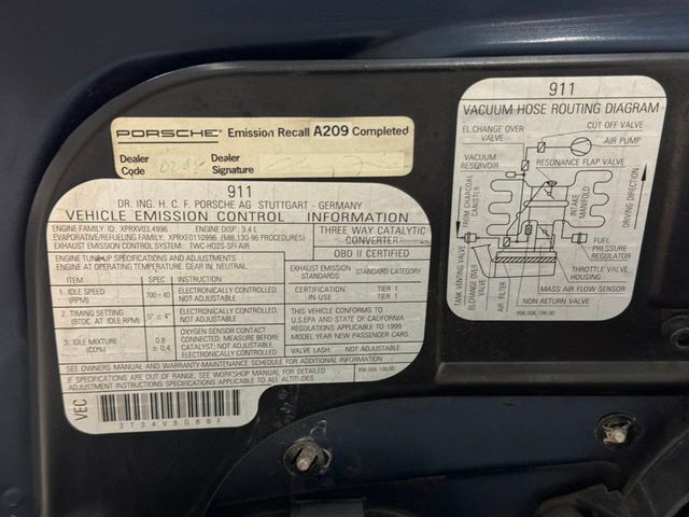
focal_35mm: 48
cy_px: 258
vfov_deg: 30.3
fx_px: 955
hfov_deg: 39.7
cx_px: 344
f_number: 1.78
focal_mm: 6.86
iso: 200
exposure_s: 1/40
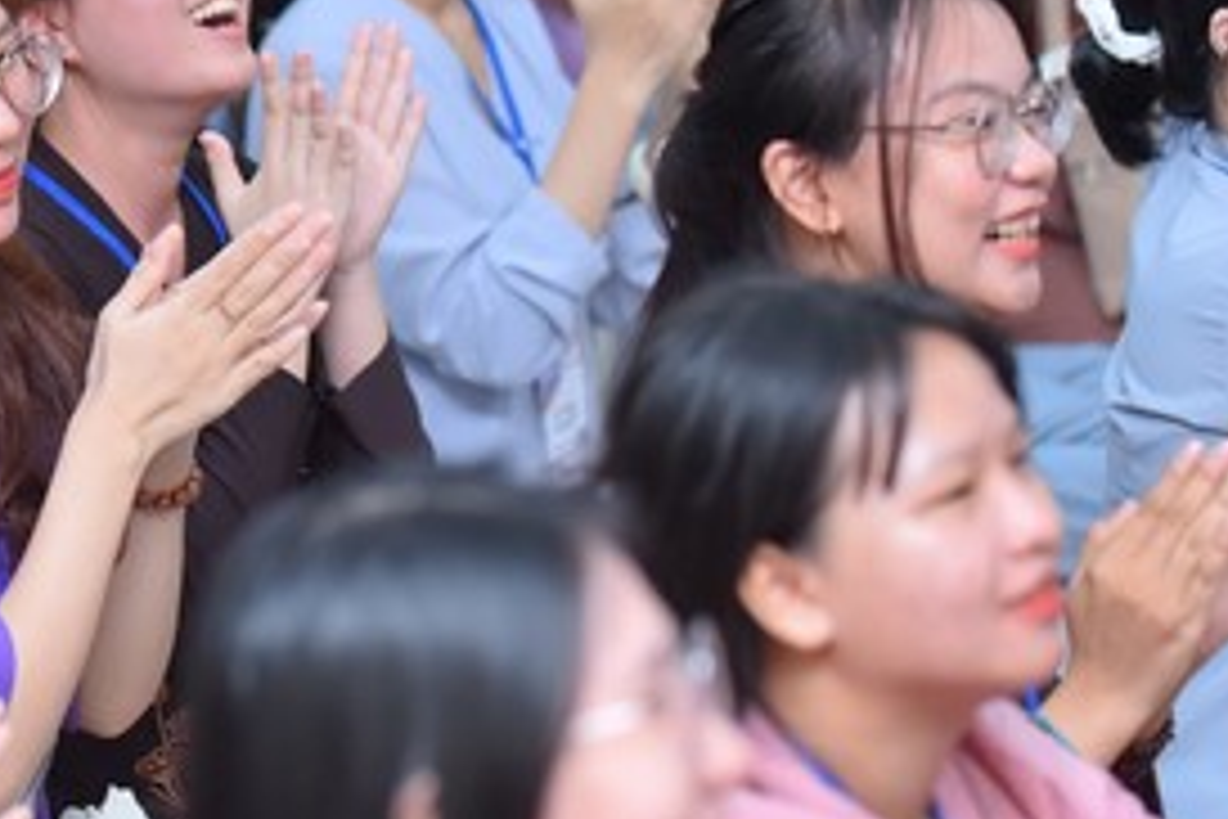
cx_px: 103
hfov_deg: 8.8
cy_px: 308
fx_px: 7947
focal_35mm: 233
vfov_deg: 5.9
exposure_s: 1/200
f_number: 2.8
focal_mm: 98
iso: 1000
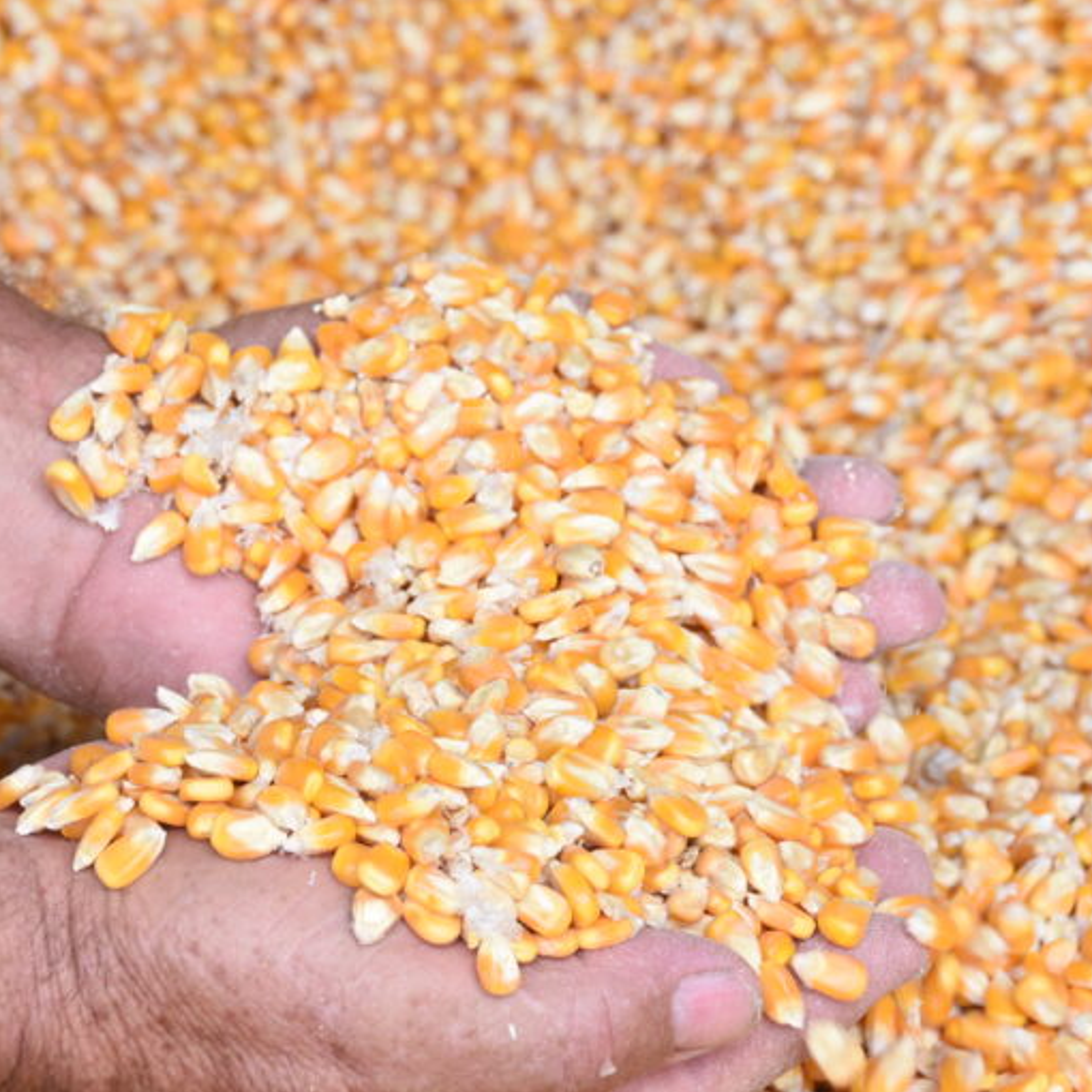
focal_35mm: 173
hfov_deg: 10.1
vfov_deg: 10.1
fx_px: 6174
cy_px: 545
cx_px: 544
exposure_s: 1/250
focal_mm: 90
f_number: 9
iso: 800
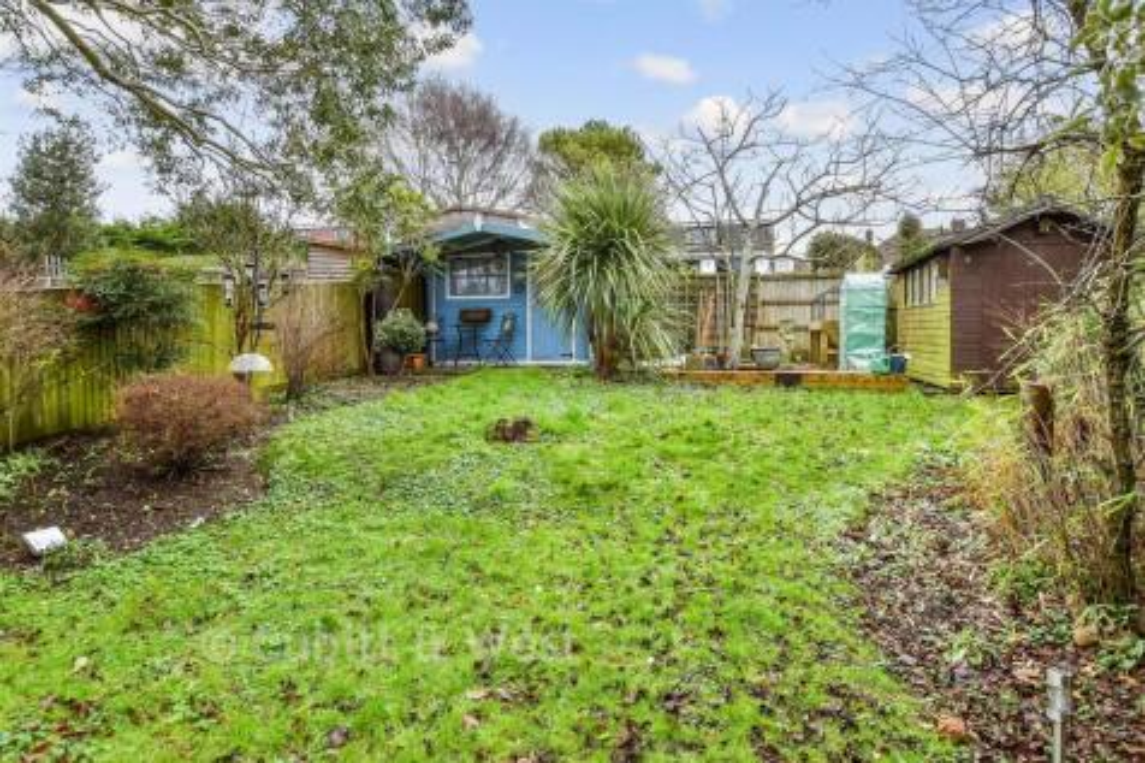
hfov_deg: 86.9
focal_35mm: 19
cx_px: 572
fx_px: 604
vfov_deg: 64.5
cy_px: 382
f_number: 6.3
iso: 400
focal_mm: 13
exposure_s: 1/60
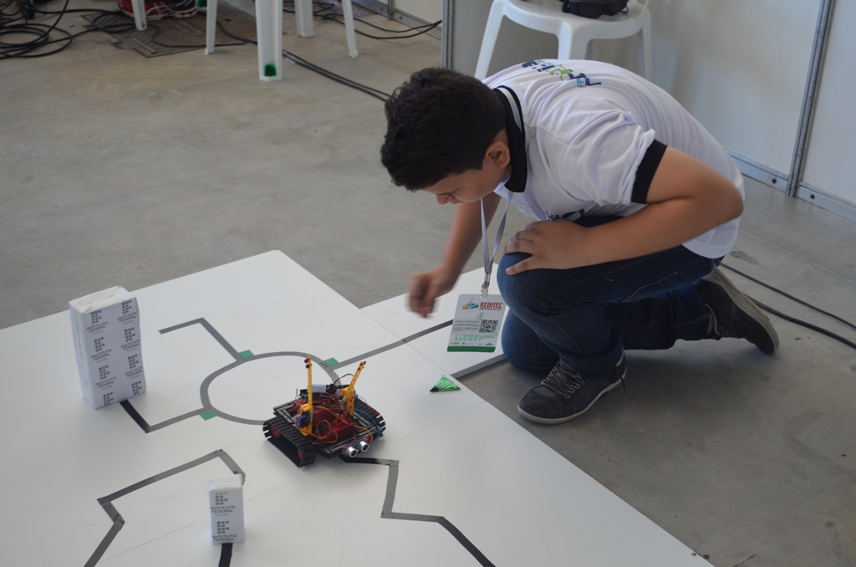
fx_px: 1139
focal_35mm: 48
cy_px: 284
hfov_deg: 41.2
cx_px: 428
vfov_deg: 27.9
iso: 500
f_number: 4.8
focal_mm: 32
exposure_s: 1/60
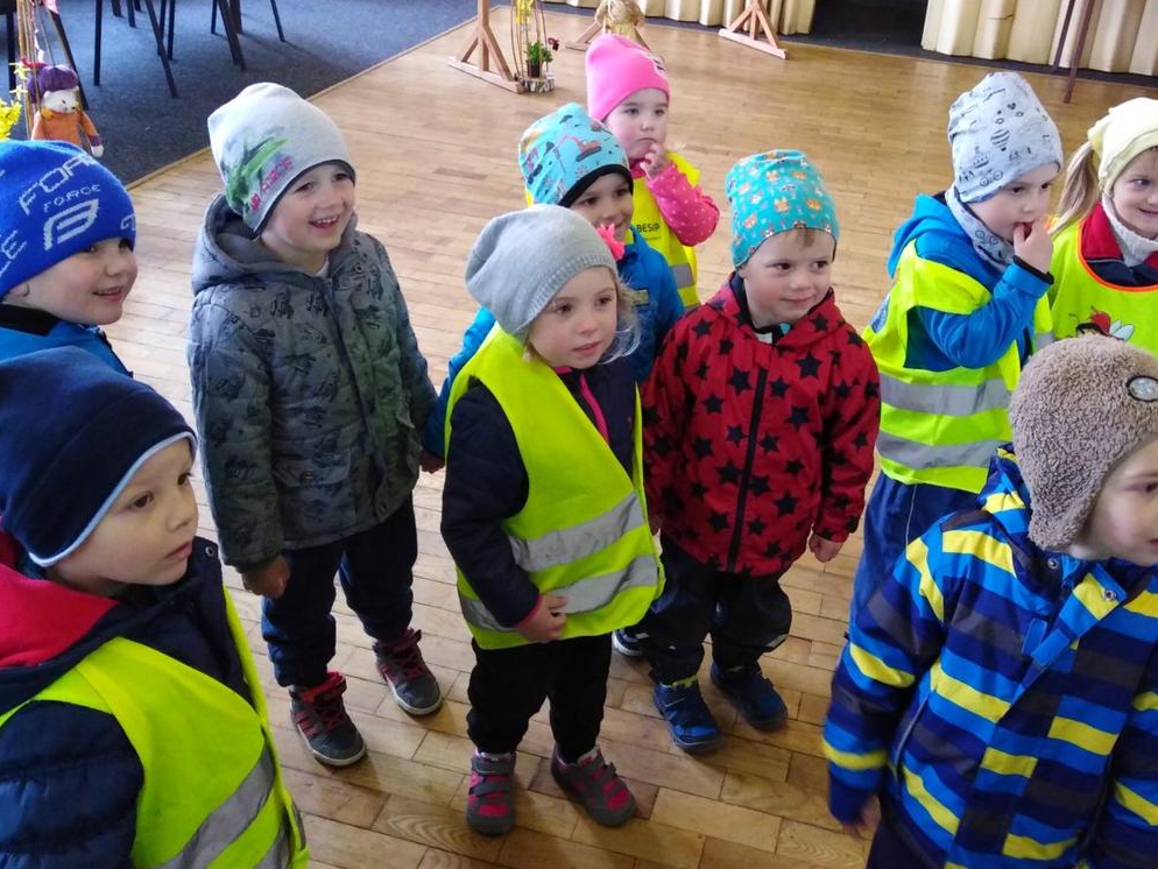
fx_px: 1171
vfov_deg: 40.6
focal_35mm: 35
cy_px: 355
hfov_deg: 52.5
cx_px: 655
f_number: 2.2
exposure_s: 1/20
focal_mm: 3.46
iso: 398
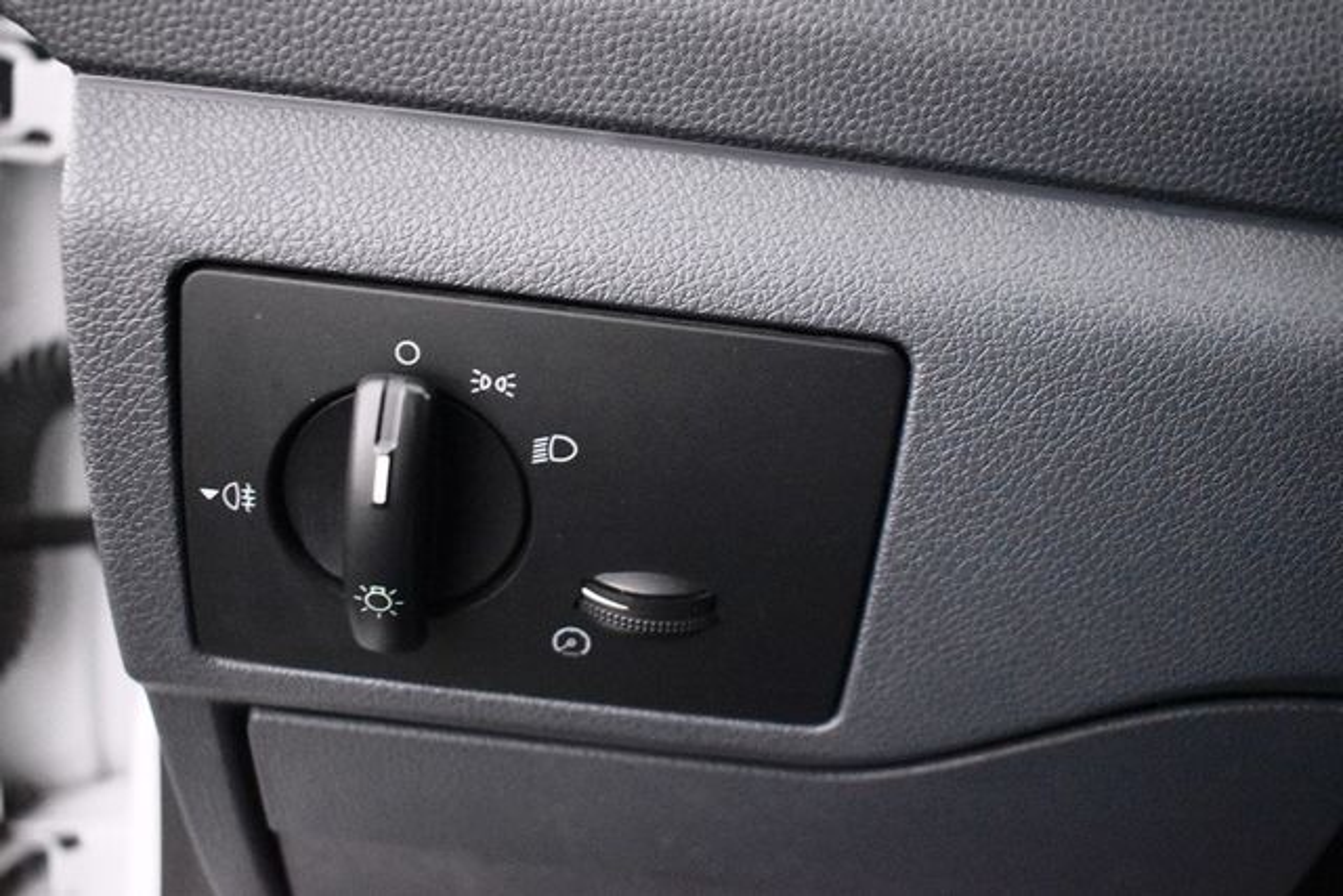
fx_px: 1343
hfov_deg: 53.1
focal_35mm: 36
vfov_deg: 36.9
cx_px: 672
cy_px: 448
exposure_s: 1/125
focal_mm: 24
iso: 6400
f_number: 4
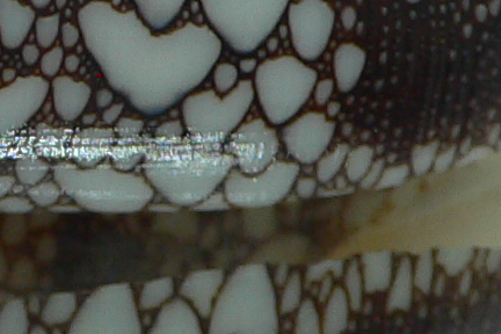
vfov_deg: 8.0
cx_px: -31
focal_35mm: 170
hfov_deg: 11.9
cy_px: -97
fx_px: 2366
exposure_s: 1/60
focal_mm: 4.6
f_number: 2.8
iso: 80
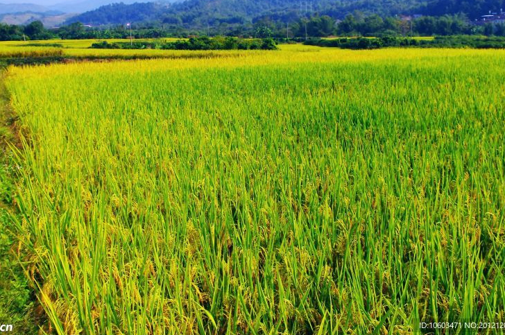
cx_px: 221
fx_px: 532
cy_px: 103
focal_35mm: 38
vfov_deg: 34.5
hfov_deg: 50.6
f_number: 8
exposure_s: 1/400
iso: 200
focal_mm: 18
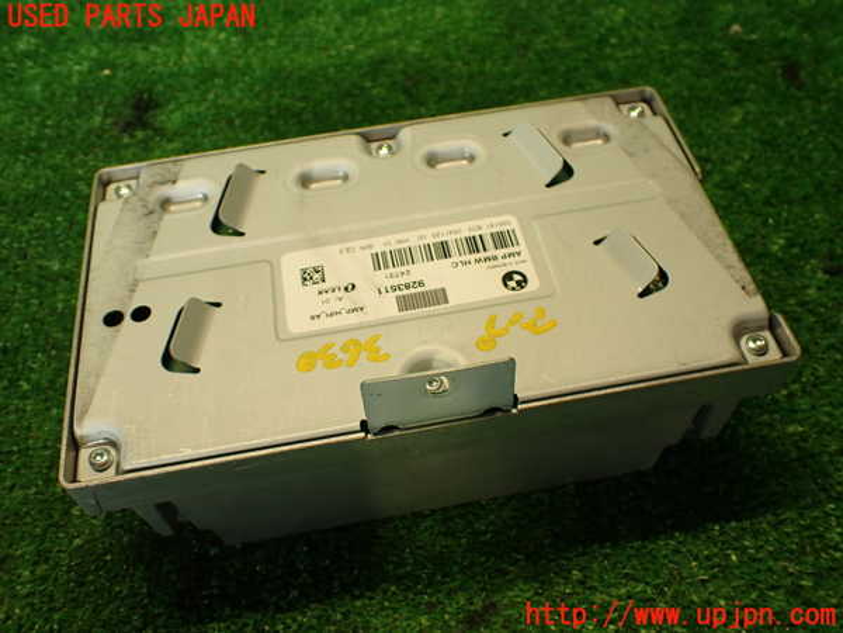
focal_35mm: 32
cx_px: 422
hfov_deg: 56.8
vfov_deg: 44.2
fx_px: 779
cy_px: 316
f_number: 2.4
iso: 200
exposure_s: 1/50
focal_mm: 5.79
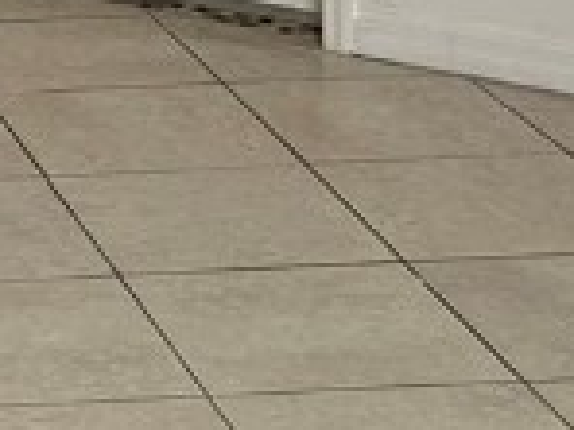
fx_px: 2753
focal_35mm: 166
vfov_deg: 8.5
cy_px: -399
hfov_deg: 10.0
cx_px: -908
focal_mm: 6.86
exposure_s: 1/131
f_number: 1.78
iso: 64
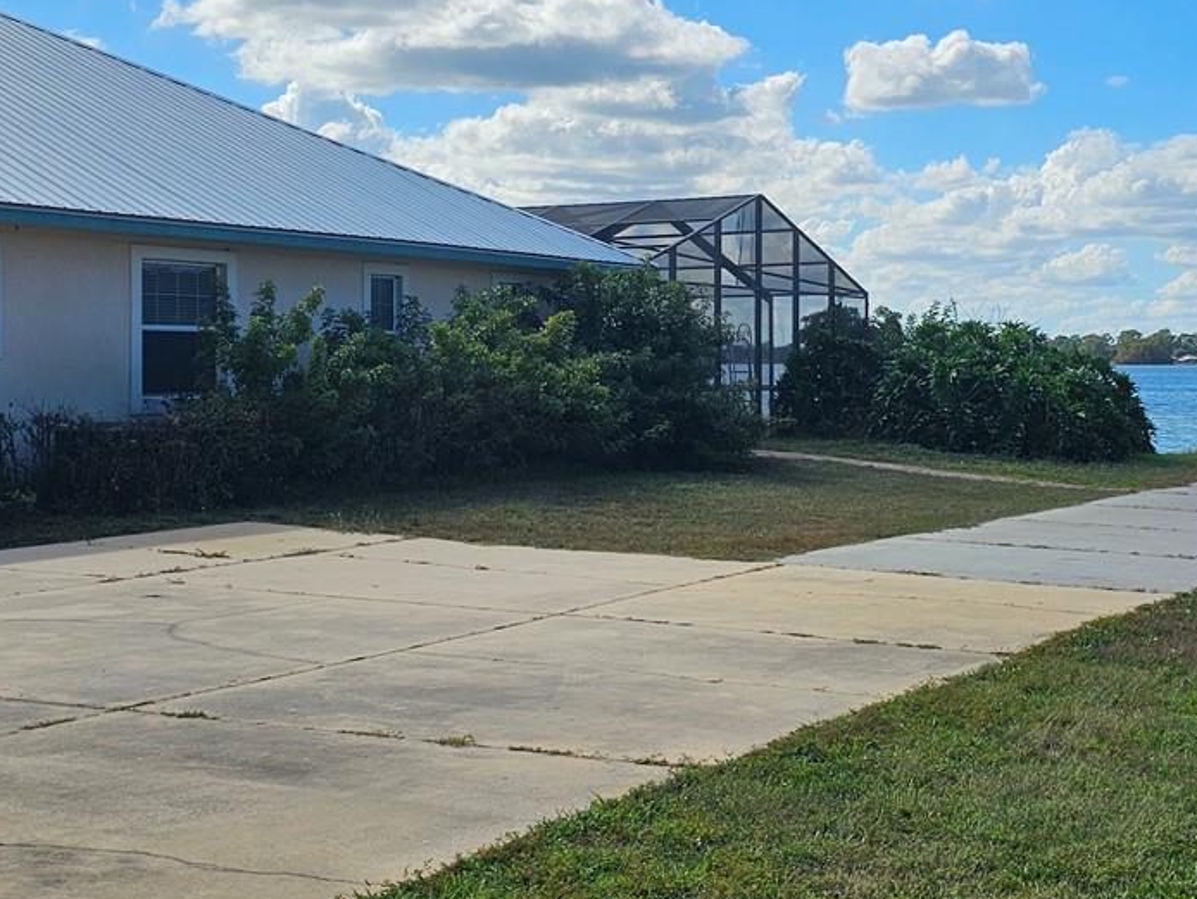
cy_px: 440
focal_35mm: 53
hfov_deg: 36.0
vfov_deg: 27.5
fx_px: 1833
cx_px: 726
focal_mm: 6.3
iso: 10
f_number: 1.7
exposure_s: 1/1311
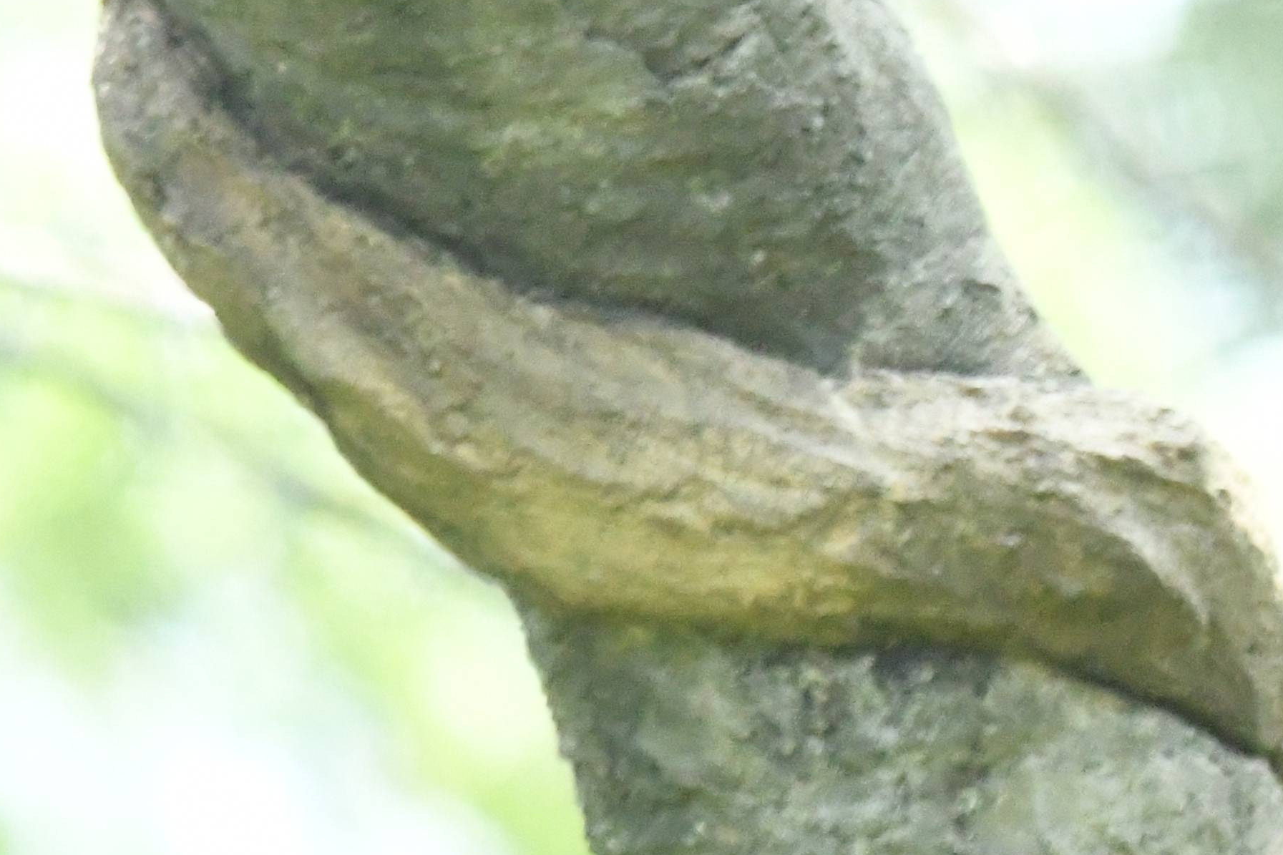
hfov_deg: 1.1
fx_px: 66384
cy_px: 406
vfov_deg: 0.7
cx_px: 1870
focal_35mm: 1863
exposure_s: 1/2500
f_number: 6.3
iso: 12800
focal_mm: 400
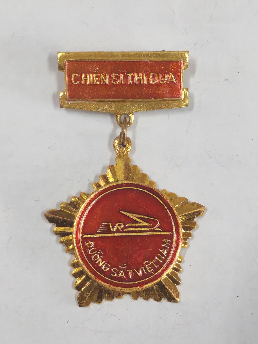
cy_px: 172
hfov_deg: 15.6
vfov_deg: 20.7
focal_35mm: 95
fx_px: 944
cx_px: 129
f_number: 1.95
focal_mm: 5.52
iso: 800
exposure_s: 1/50
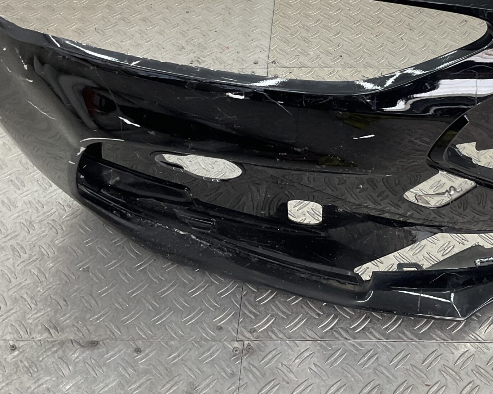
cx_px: 336
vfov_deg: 28.1
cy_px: 82
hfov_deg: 35.0
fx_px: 773
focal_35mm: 53
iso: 25
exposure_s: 1/120
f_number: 1.8
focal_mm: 3
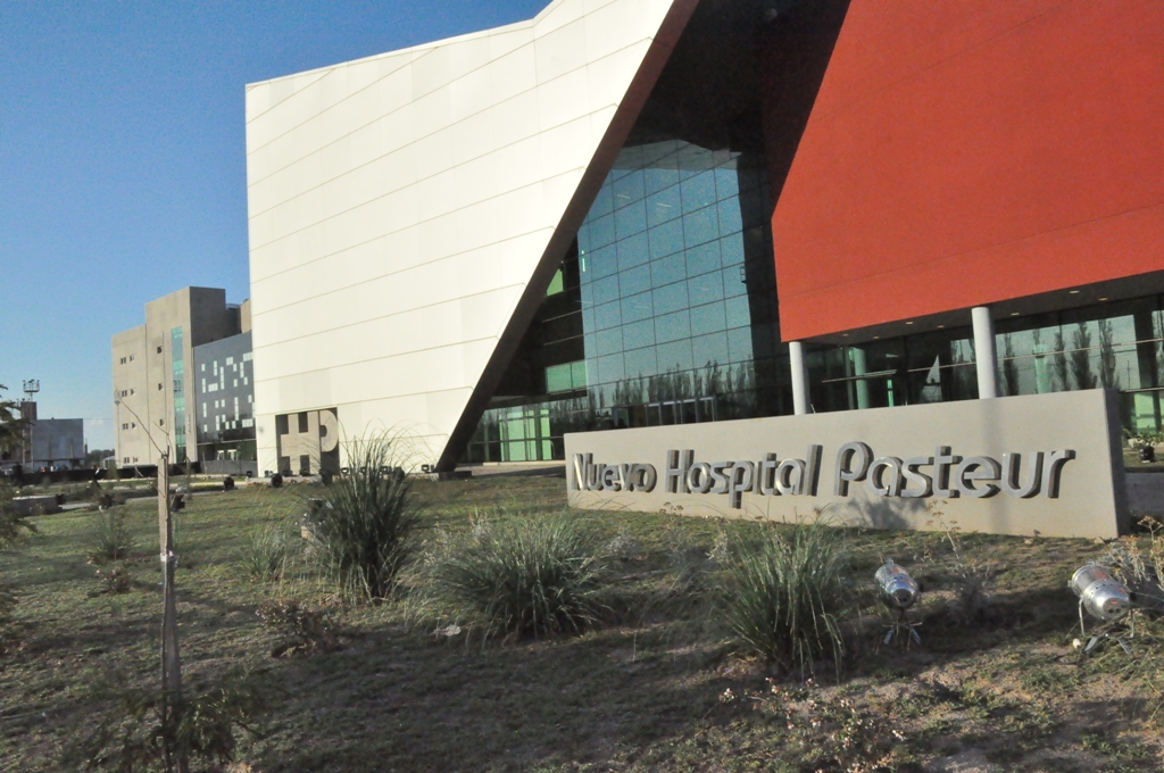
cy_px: 386
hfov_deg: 62.0
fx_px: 969
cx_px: 582
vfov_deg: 43.5
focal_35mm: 30
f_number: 20
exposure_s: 1/1600
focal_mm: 20
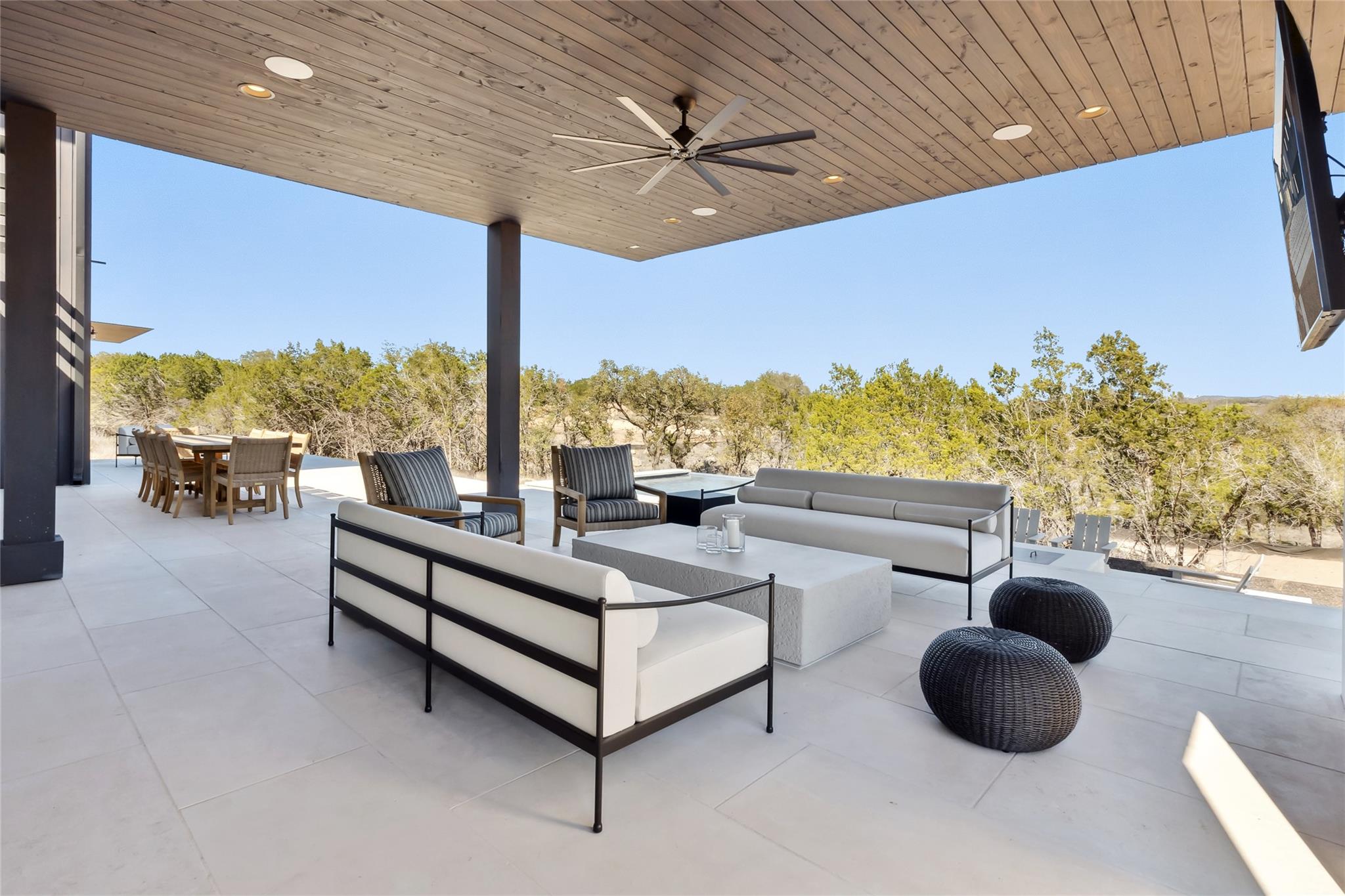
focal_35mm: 18
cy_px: 448
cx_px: 672
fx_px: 672
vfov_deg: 67.4
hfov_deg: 90.0
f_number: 8
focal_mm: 12
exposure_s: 1/1000
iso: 400
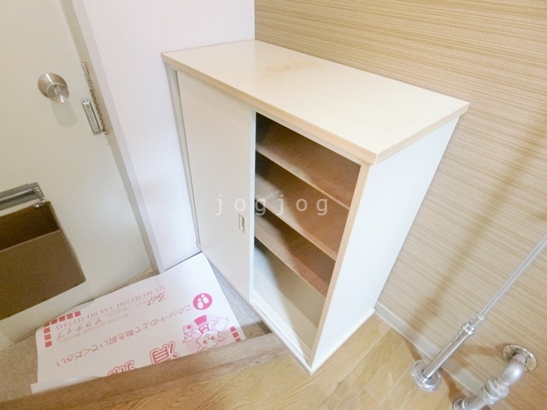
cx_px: 274
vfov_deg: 68.7
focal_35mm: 19
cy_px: 205
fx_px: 300
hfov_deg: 84.7
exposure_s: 1/30
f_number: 2.7
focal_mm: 4.06
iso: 1250
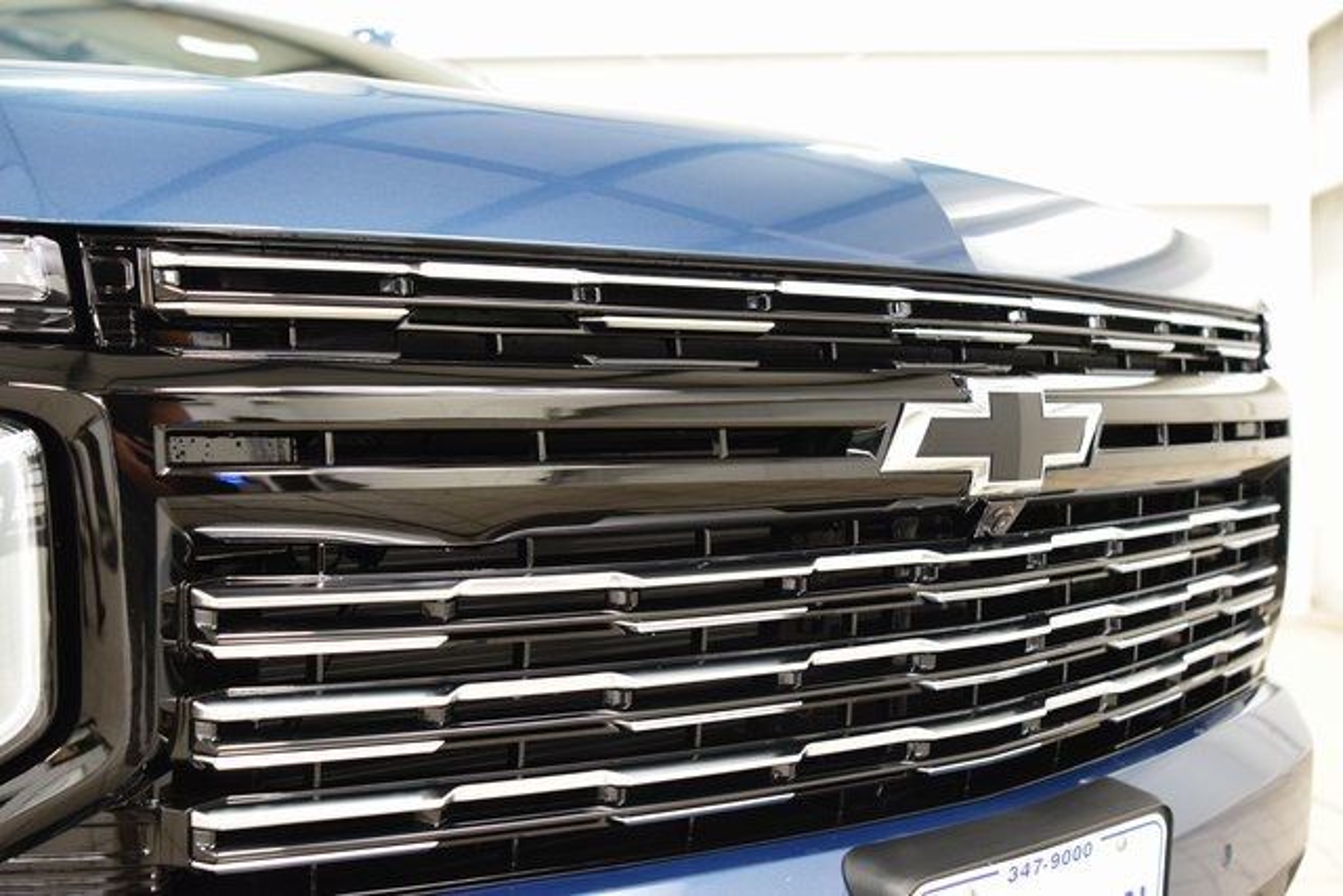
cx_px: 672
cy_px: 448
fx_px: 1343
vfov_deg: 36.9
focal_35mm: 36
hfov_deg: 53.1
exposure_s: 1/50
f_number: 2.8
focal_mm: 24
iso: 1600
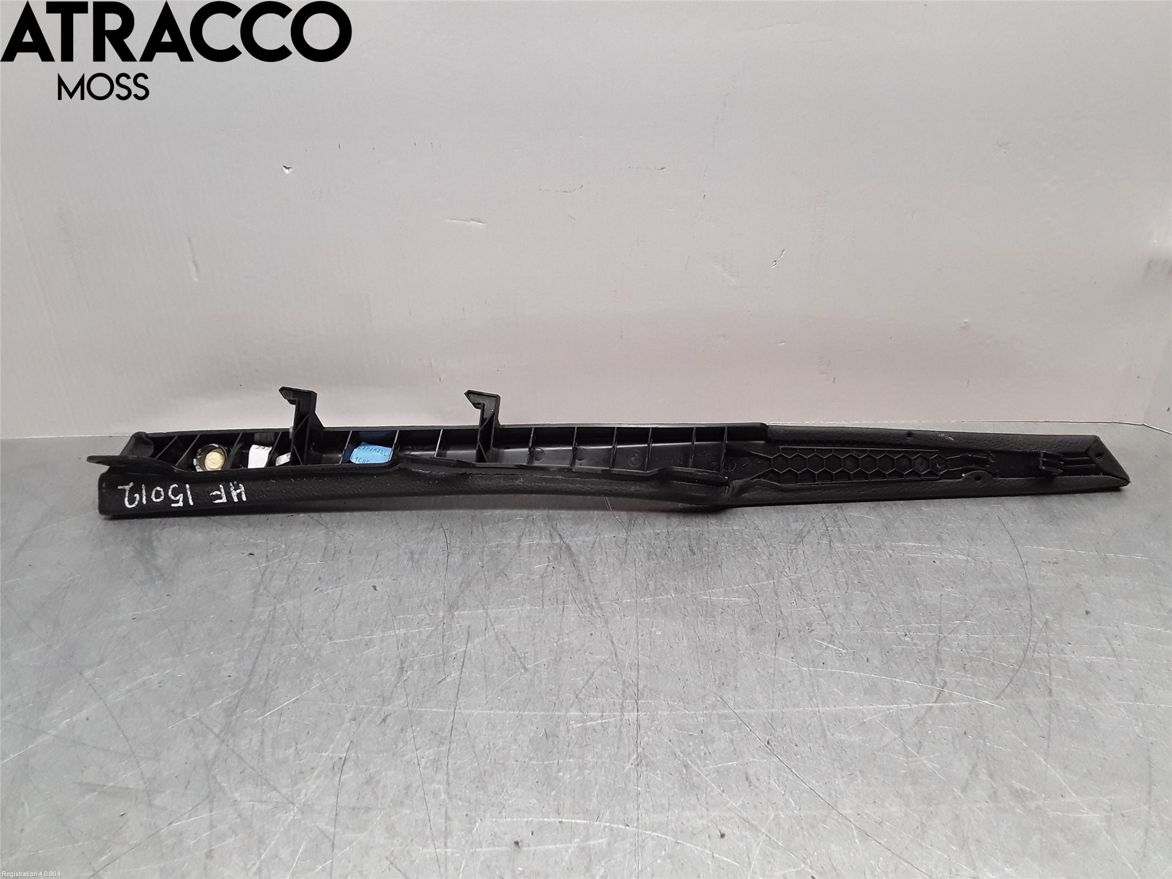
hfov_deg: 63.4
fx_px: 948
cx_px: 586
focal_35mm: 28
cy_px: 440
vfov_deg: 49.7
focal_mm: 2.91
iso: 64
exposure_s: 1/100
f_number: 1.9
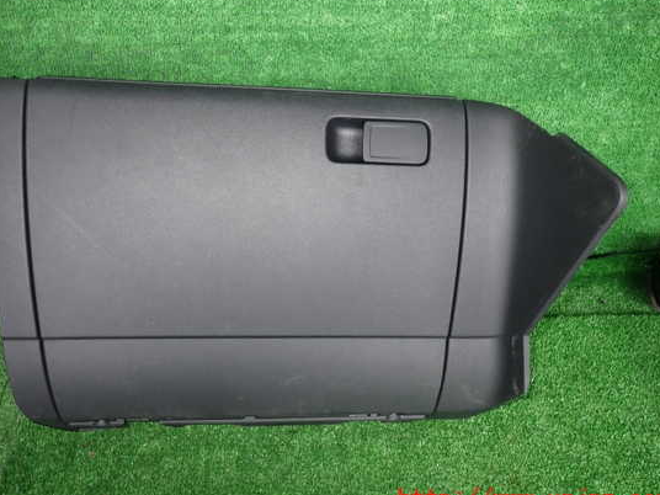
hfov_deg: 63.4
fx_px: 534
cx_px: 307
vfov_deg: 49.7
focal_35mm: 28
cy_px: 239
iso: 100
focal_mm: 4.5
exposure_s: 1/100
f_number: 2
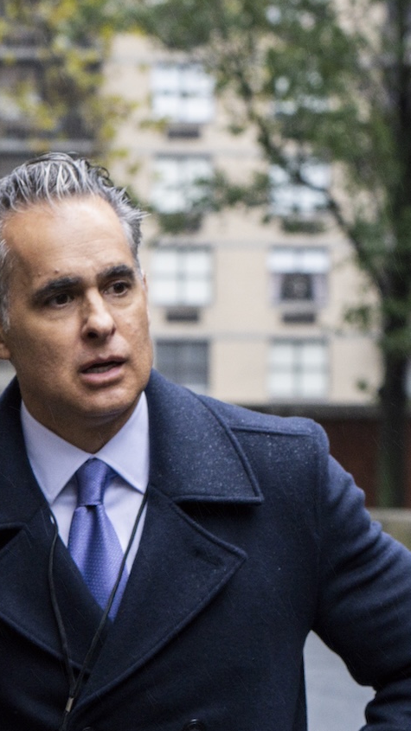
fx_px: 4807
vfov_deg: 8.7
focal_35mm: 248
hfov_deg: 4.9
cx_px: 106
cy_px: 428
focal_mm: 100
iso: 1600
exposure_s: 1/125
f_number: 9
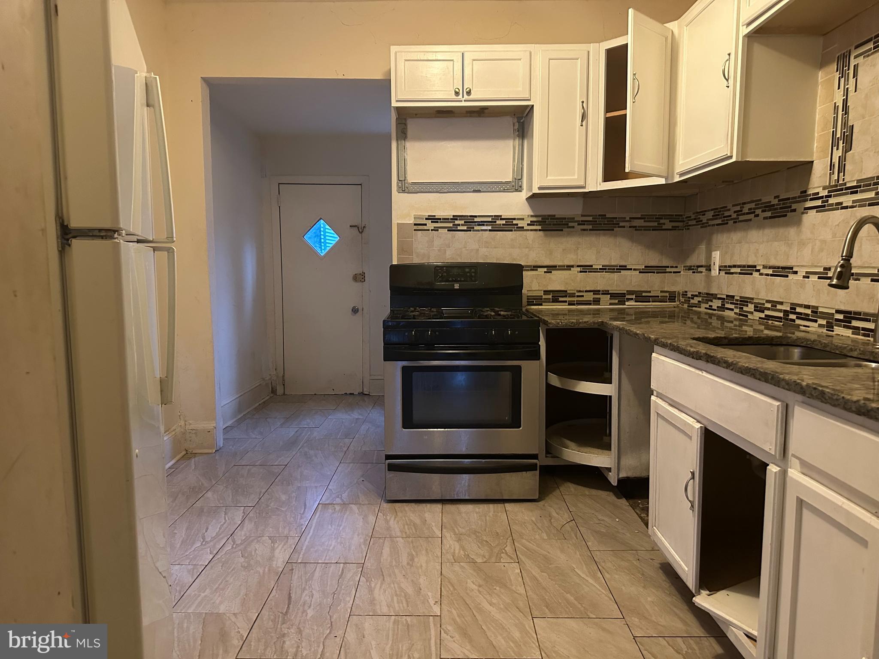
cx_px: 440
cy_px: 330
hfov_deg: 71.6
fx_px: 609
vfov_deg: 56.8
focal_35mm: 24
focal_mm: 6.86
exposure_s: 1/40
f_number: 1.78
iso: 640
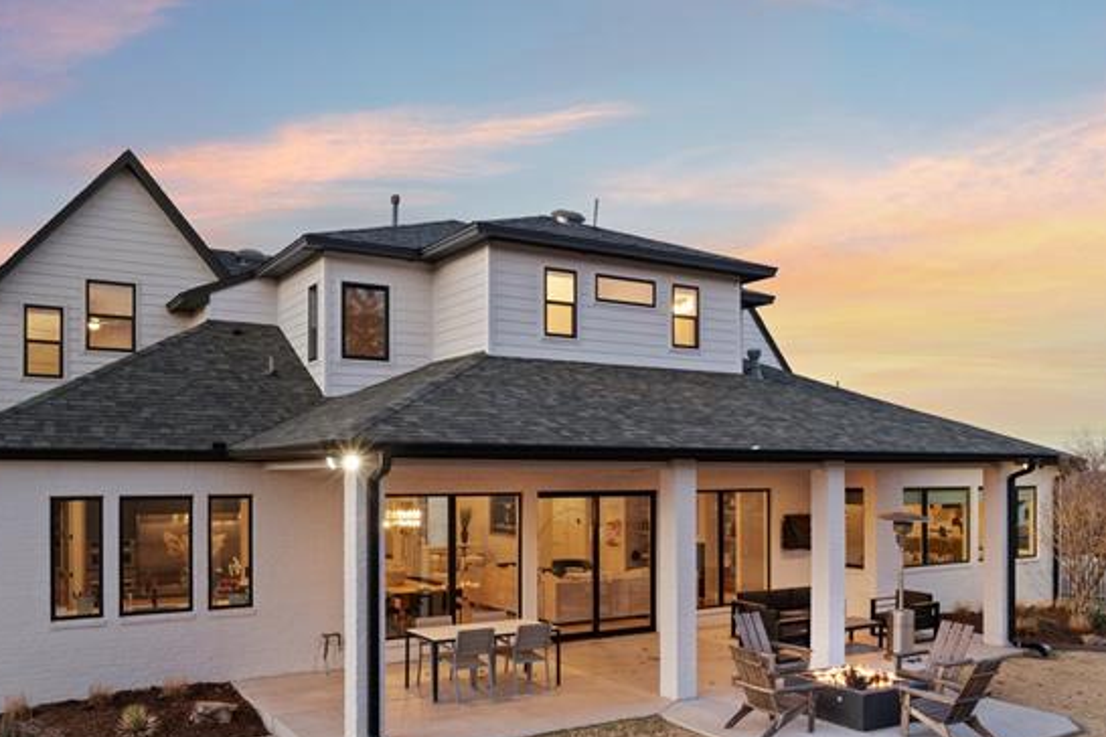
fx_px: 922
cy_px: 480
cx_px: 521
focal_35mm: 30
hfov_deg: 61.9
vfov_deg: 43.1
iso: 200
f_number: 7.1
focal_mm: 16
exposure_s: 1/2
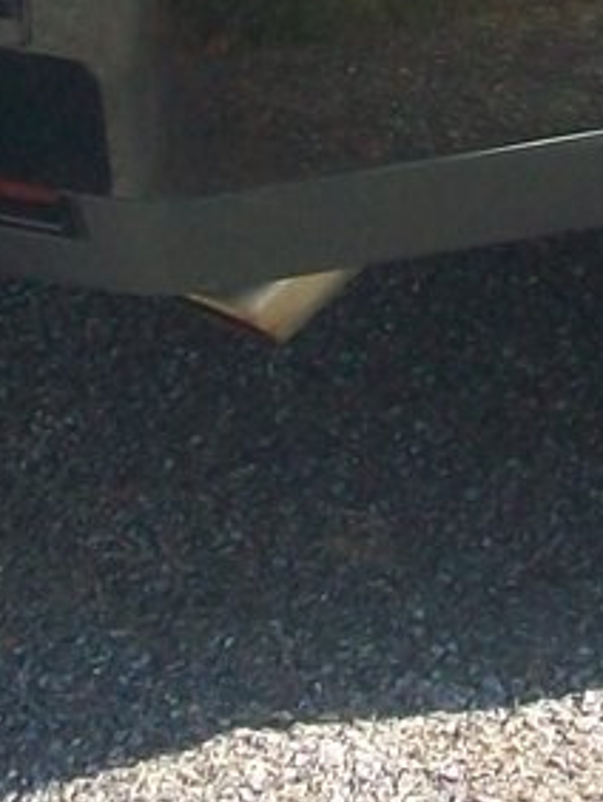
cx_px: 903
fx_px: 5218
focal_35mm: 225
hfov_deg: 6.5
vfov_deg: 8.4
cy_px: -798
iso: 80
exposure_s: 1/400
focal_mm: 7.1
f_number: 3.2
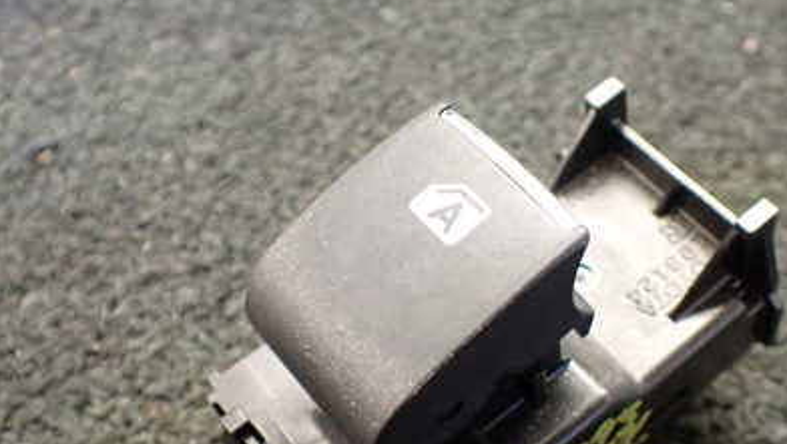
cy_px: 291
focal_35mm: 50
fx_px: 1044
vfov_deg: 23.9
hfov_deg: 41.3
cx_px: 436
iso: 800
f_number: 2.3
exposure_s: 1/100
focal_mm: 5.4
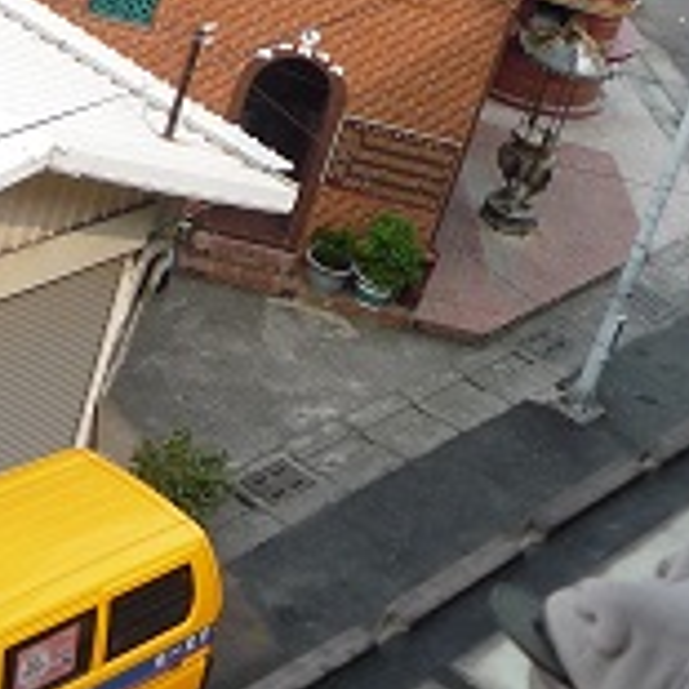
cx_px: 258
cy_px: 202
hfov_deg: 15.4
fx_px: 2545
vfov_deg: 15.4
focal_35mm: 113
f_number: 4
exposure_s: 1/320
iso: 100
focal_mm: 5.2
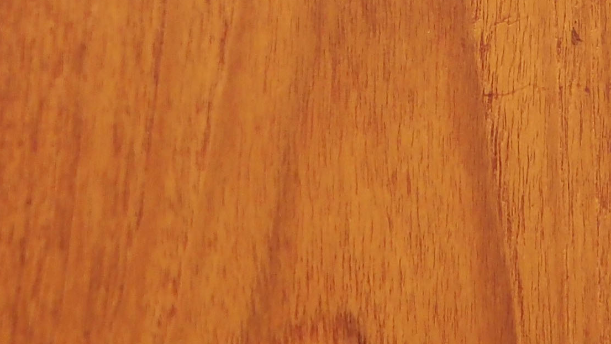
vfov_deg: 7.1
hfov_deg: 12.6
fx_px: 2754
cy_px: -101
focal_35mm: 170
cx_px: 433
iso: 640
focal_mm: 17
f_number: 2.2
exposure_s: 1/80
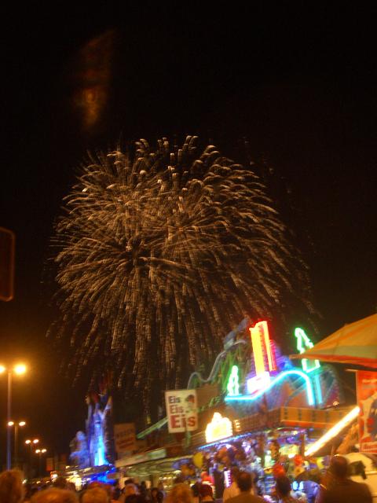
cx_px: 188
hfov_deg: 35.1
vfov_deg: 45.8
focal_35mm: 41
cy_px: 252
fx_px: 595
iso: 100
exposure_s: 1/8
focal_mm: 6.8
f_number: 2.8
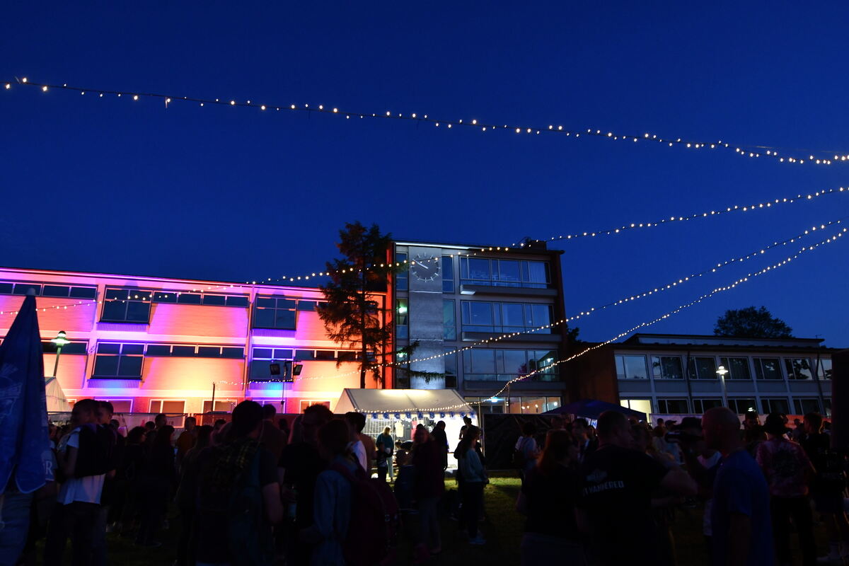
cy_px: 283
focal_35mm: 21
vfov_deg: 59.5
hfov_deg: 81.2
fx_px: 495
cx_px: 424
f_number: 2.8
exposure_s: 1/13
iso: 1000
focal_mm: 14
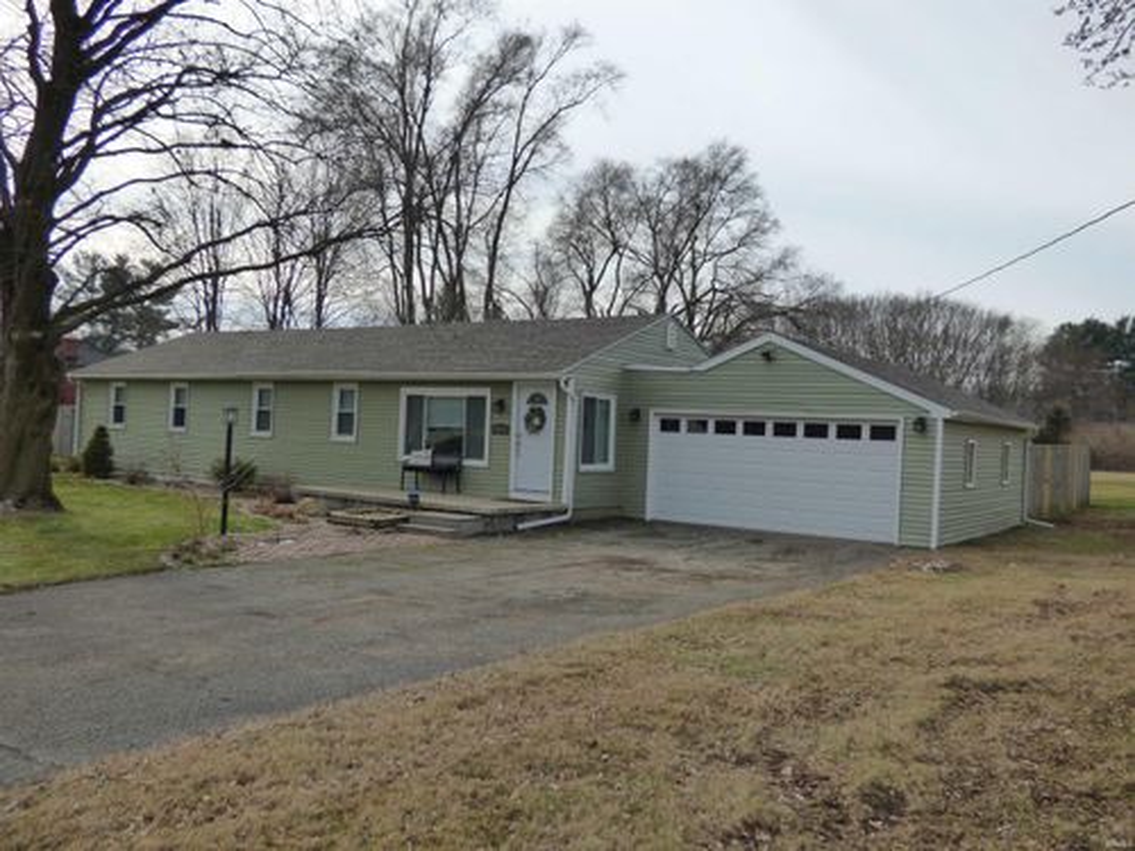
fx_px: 984
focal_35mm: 30
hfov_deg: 60.0
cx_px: 568
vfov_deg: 46.8
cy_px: 426
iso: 200
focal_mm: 5.29
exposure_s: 1/1300
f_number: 3.3
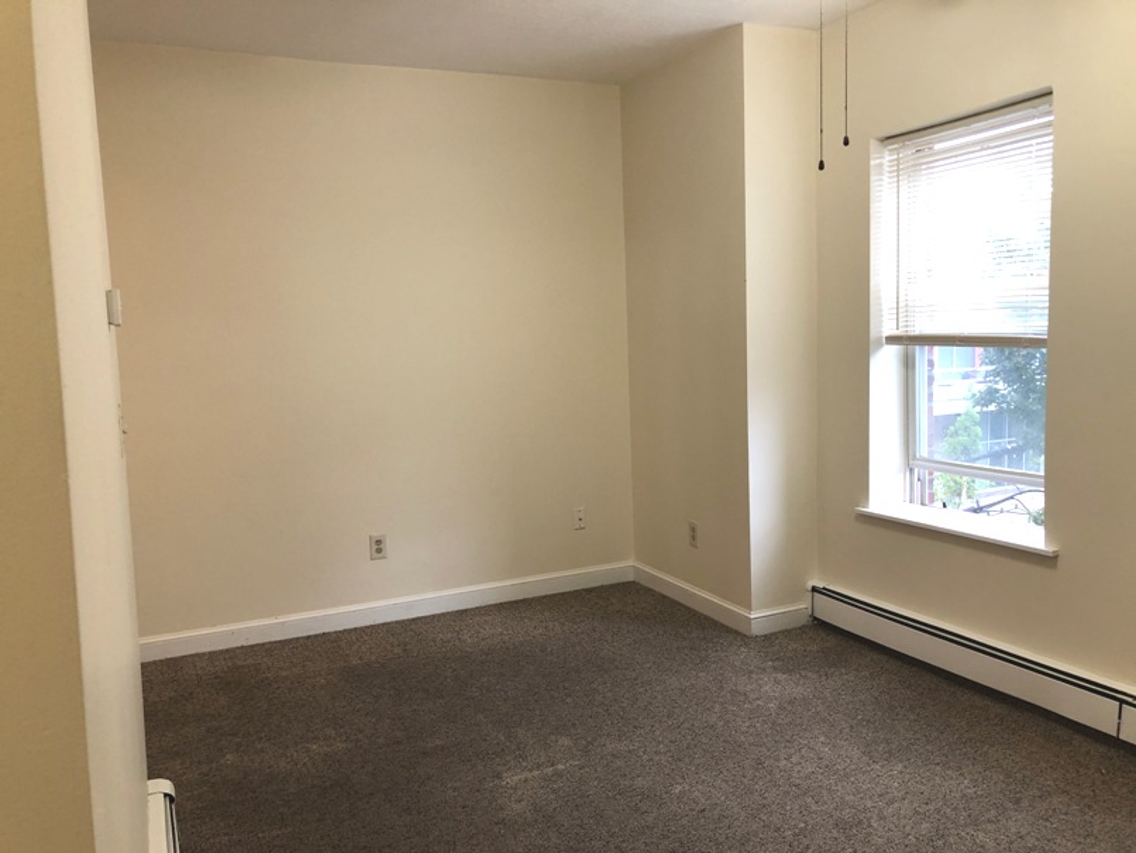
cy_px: 426
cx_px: 568
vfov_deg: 49.8
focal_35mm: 28
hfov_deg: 63.4
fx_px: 919
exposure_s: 1/24
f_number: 1.8
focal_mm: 3.99
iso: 40
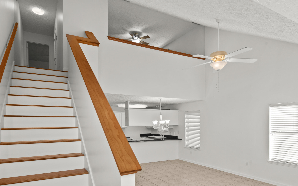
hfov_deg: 77.2
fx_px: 187
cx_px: 148
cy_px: 124
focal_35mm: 23
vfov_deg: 52.0
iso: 320
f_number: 9
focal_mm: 16
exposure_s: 1/30
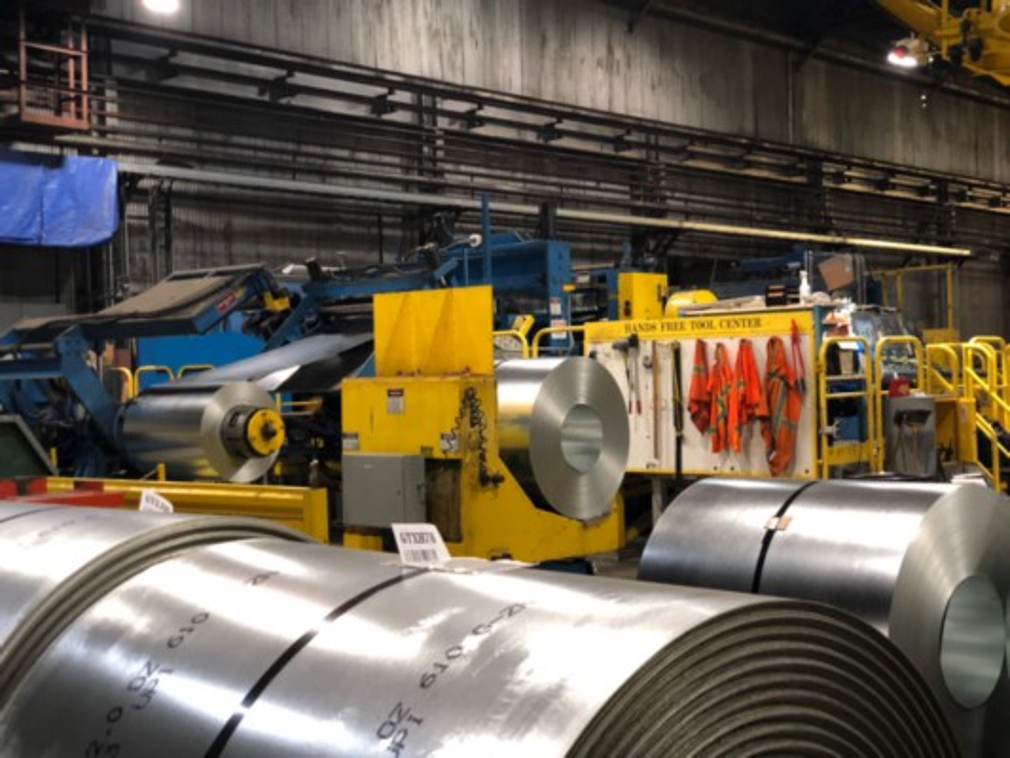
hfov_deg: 36.8
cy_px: 379
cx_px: 505
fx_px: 1518
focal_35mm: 52
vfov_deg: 28.0
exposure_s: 1/30
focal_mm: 6
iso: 125
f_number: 2.4
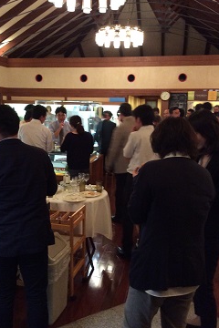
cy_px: 155
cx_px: 93
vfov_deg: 50.7
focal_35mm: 38
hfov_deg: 35.0
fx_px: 347
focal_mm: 3.3
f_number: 2.4
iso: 320
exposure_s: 1/15
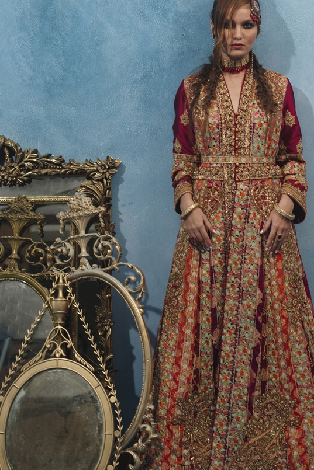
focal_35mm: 88
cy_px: 175
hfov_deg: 15.5
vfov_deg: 23.1
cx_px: 171
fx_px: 1151
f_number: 4
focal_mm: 75
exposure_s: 1/100
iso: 400
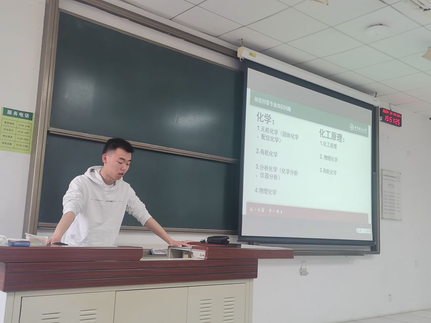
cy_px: 162
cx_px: 216
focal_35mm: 38
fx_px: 473
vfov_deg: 37.7
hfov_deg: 49.0
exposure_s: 1/50
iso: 125
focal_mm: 5.58
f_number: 1.8
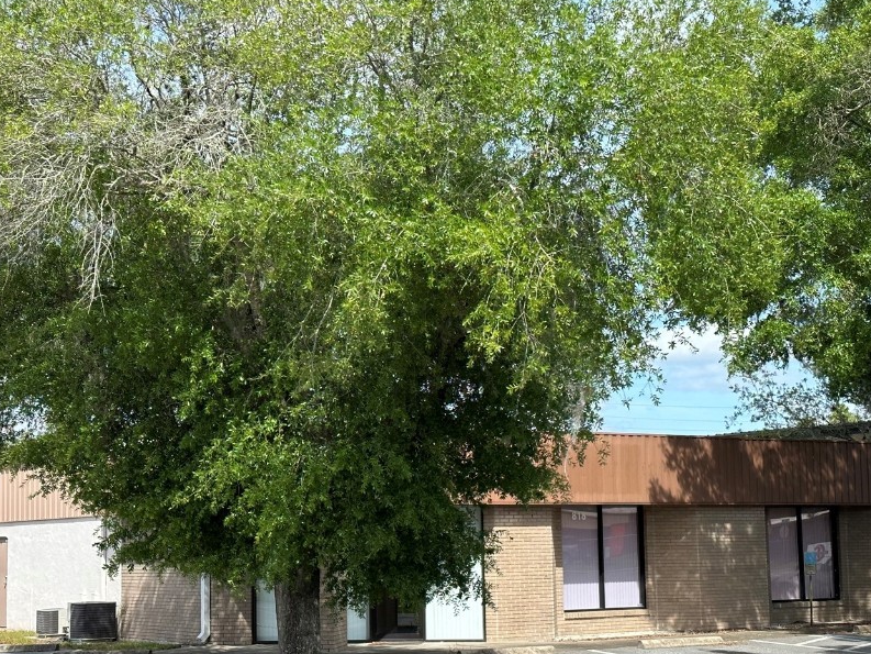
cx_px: 431
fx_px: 1560
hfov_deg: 31.2
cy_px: 409
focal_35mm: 62
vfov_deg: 23.6
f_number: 1.78
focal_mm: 6.86
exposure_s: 1/2028
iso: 64
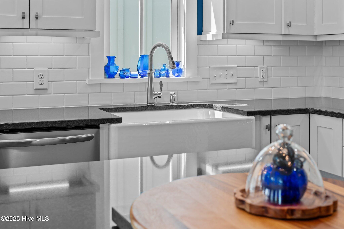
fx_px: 477
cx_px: 172
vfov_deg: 26.9
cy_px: 114
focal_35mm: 50
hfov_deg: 39.6
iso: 250
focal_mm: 50
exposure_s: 1/13
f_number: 8
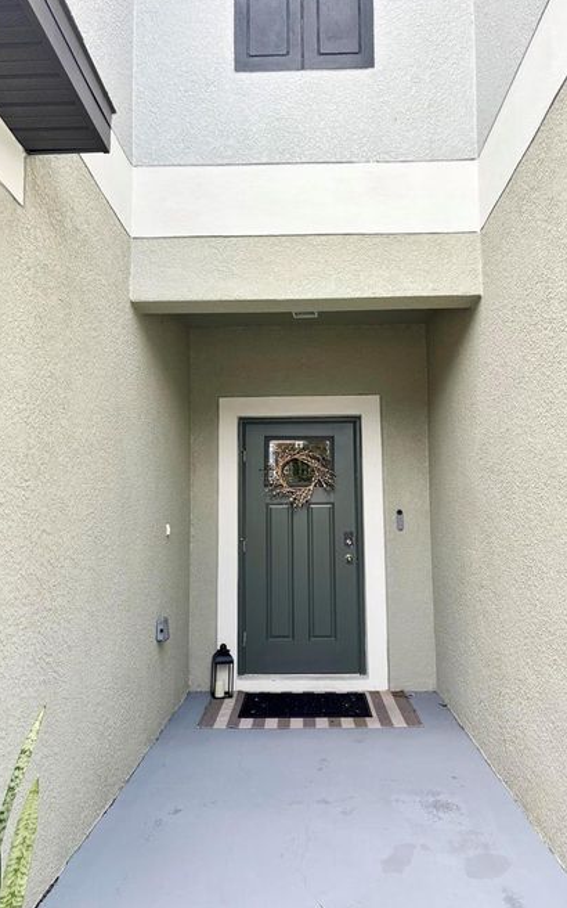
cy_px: 453
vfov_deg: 66.5
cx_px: 295
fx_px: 692
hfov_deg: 44.5
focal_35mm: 28
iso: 50
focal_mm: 5.96
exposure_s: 1/622
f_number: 1.6
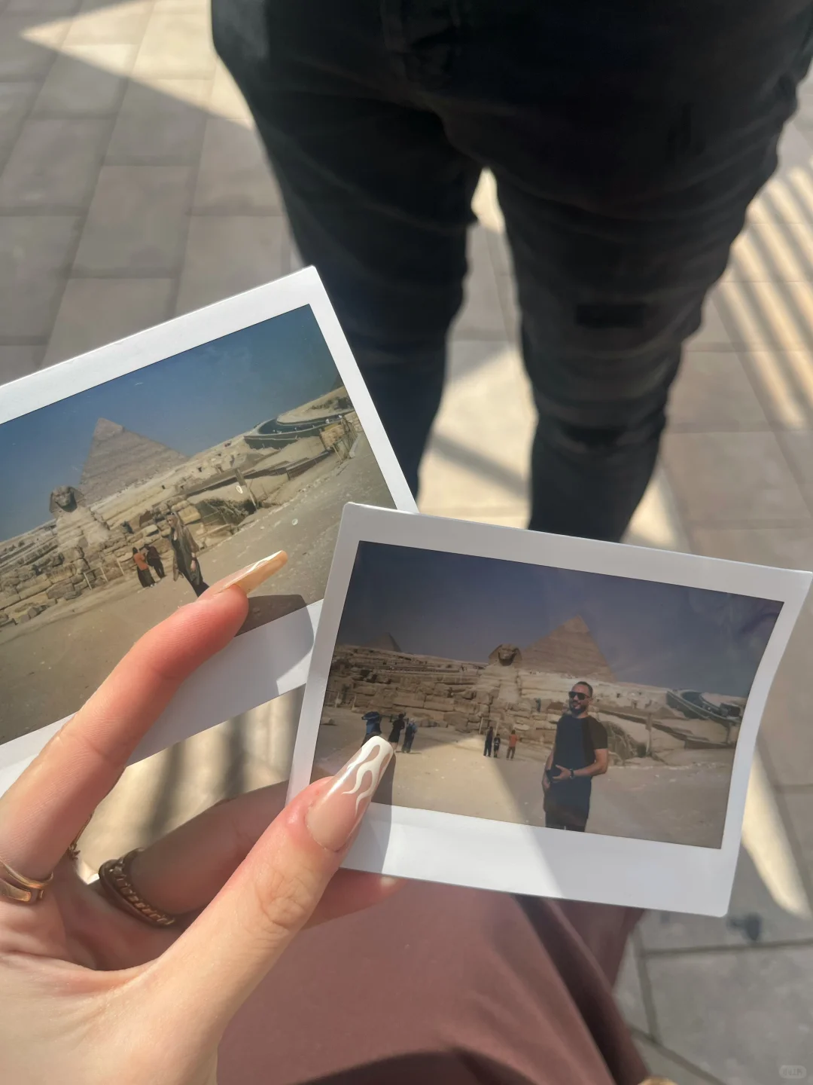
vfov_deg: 67.3
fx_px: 814
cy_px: 542
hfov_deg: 53.1
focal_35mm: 26
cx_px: 406
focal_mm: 5.1
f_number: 1.6
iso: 50
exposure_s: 1/2463
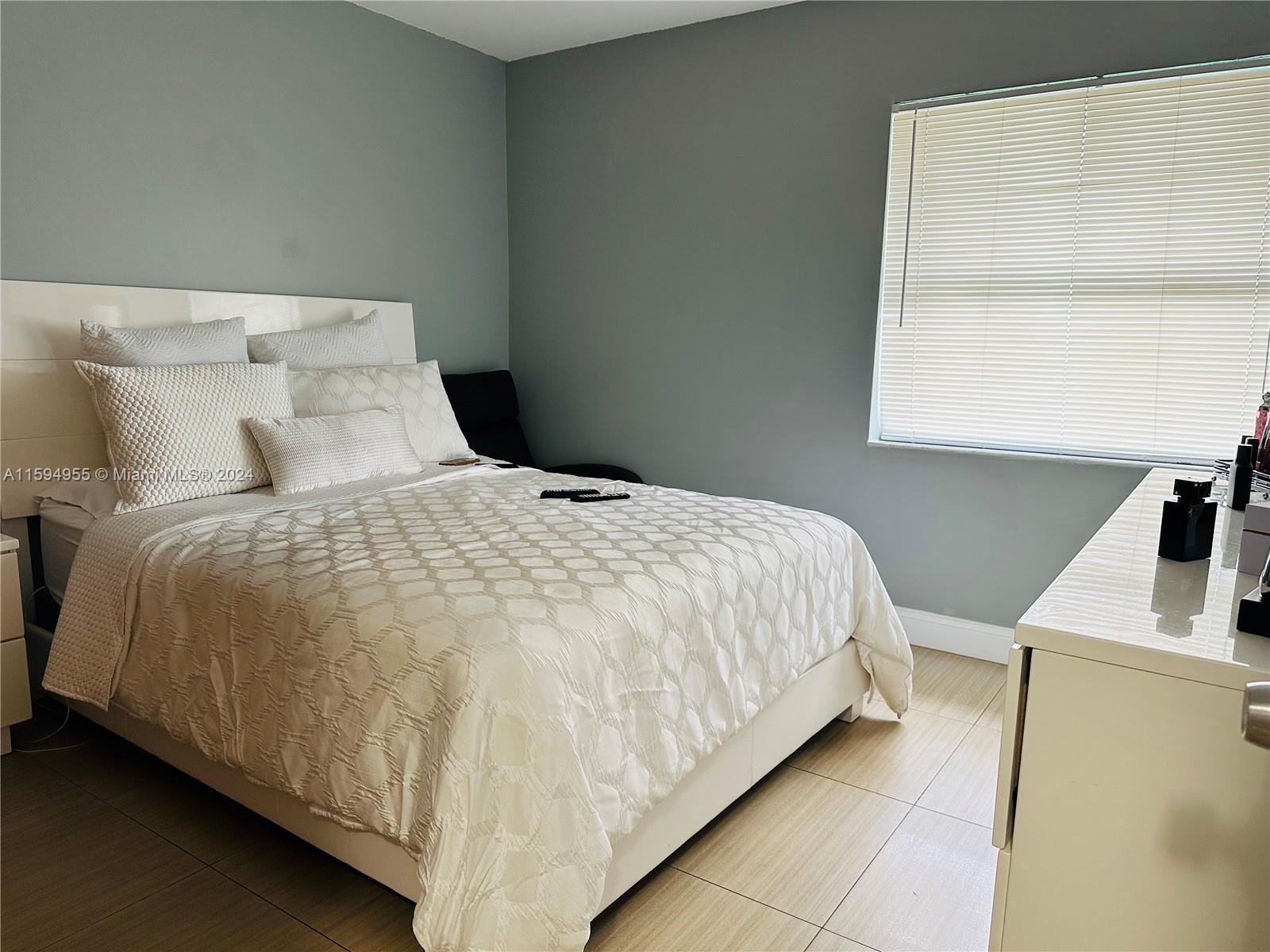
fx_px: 881
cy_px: 476
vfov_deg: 56.8
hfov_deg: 71.6
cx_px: 635
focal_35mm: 24
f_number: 1.78
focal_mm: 6.86
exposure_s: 1/60
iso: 125
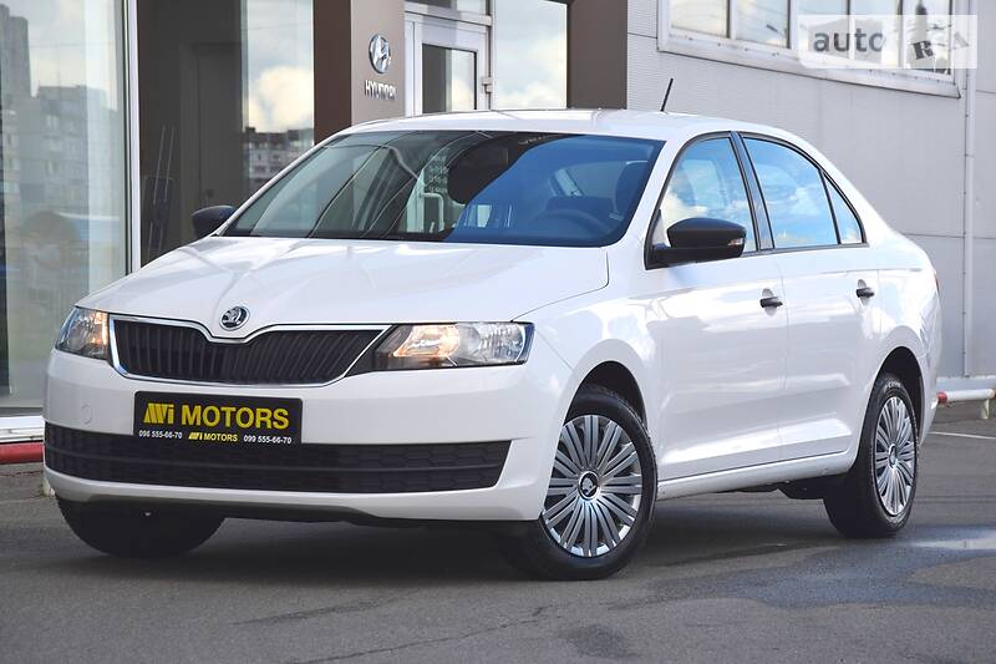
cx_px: 498
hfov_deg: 14.0
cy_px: 332
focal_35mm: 147
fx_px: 4066
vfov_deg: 9.3
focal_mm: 98
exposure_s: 1/250
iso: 280
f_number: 8
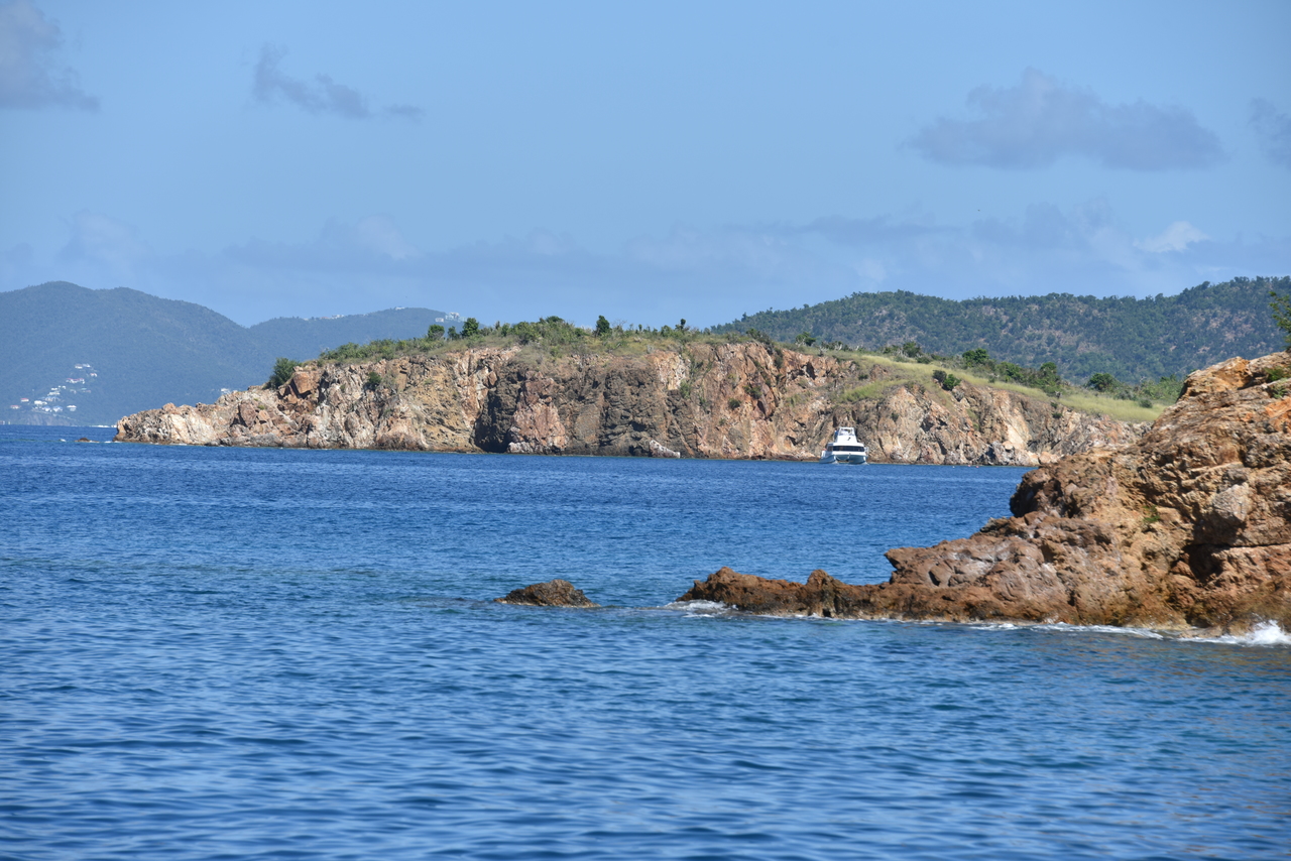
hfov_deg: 11.4
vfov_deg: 7.6
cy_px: 430
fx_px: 6456
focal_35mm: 180
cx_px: 646
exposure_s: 1/400
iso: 100
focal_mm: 180
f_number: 8
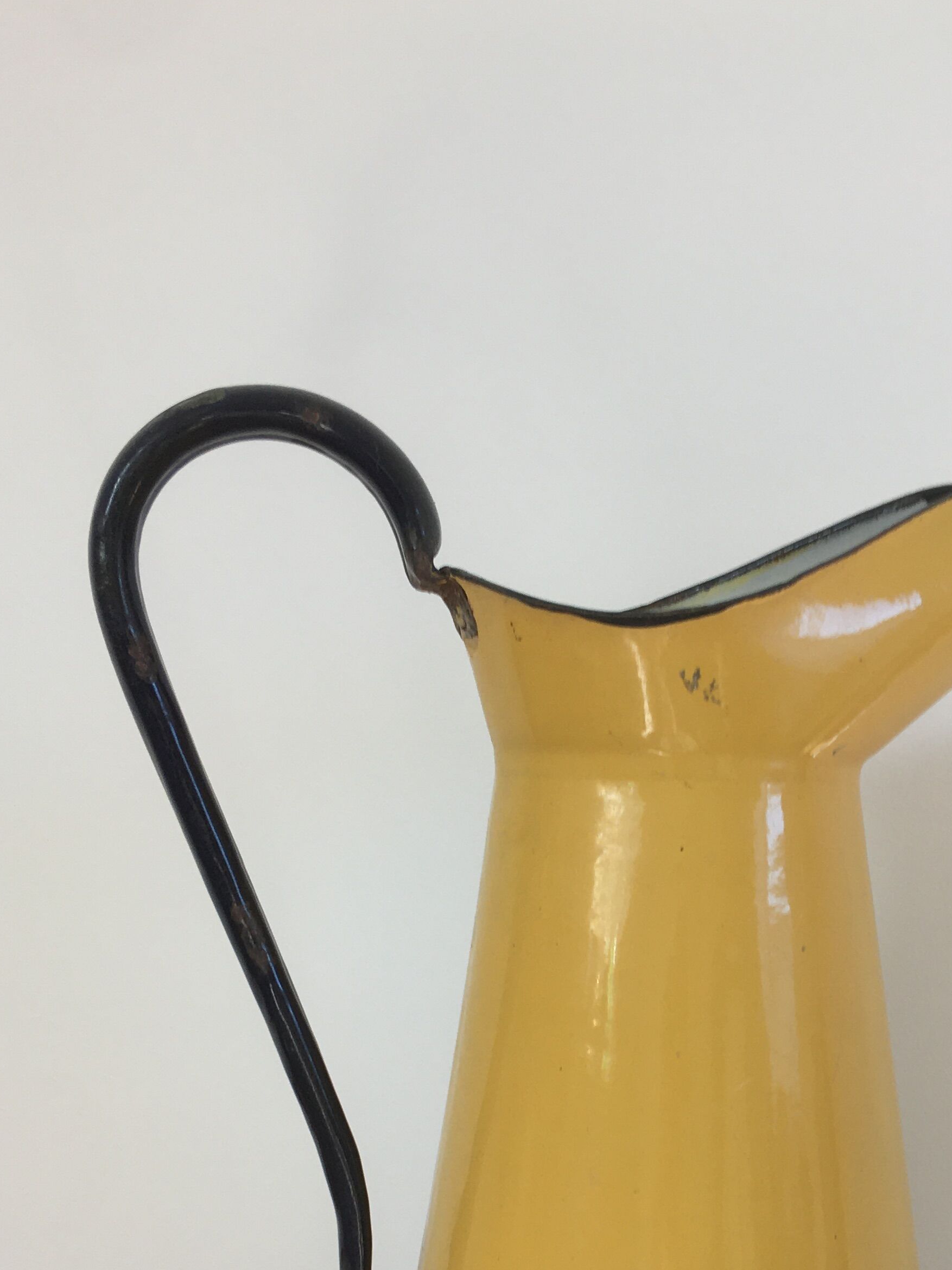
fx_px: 1834
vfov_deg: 36.8
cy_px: 1021
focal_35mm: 50
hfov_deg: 28.6
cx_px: 721
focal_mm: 4.15
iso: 25
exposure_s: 1/50
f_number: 2.2
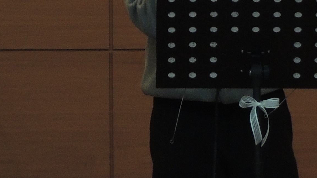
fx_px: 5346
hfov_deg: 3.4
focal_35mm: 636
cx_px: -77
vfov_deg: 1.9
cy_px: -155
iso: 400
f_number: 4.4
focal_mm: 25.8
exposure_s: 1/60
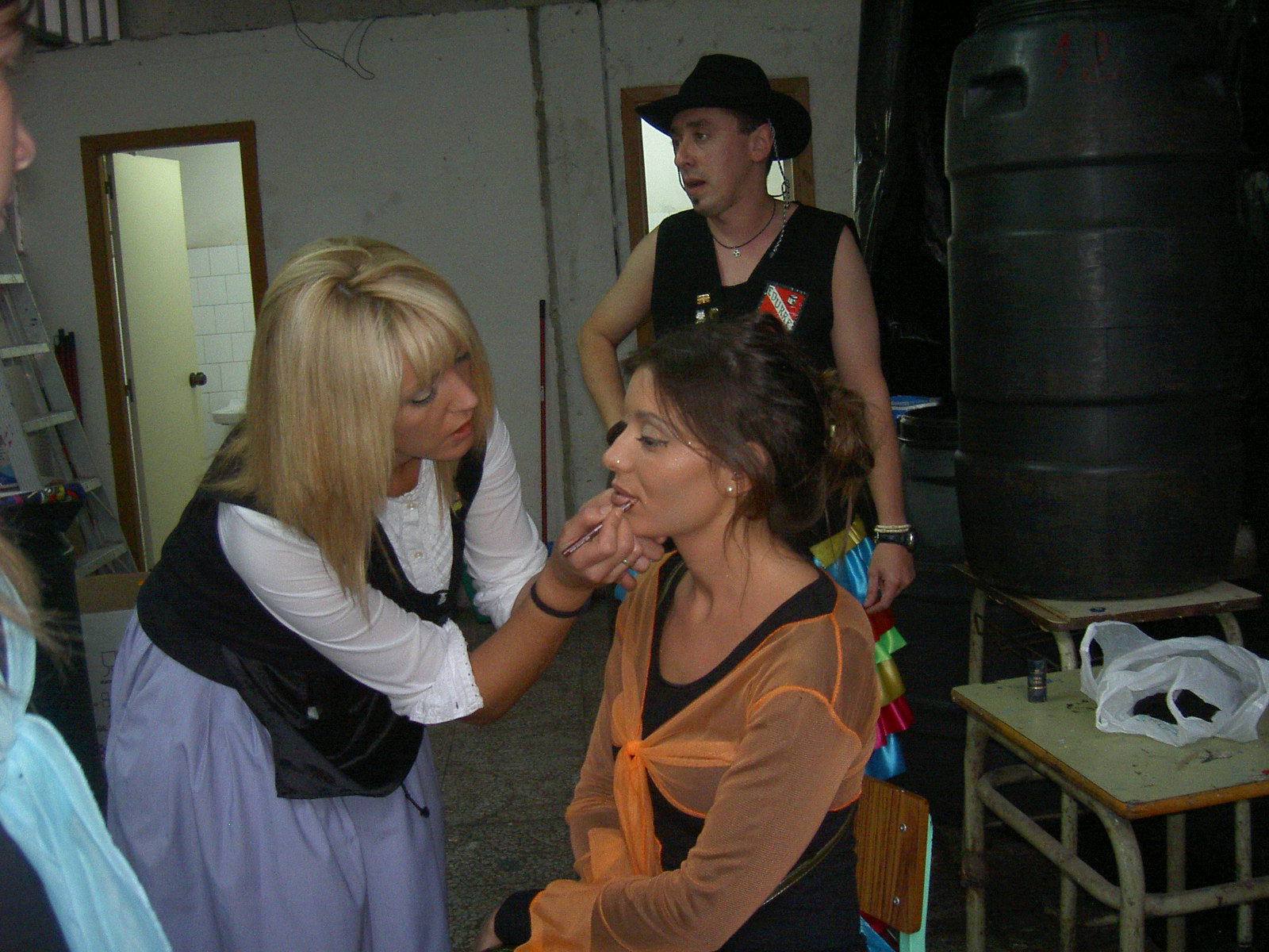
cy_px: 476
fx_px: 1430
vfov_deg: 36.8
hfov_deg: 47.9
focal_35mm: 39
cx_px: 634
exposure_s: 1/59.5
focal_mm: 8
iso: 100
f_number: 2.8
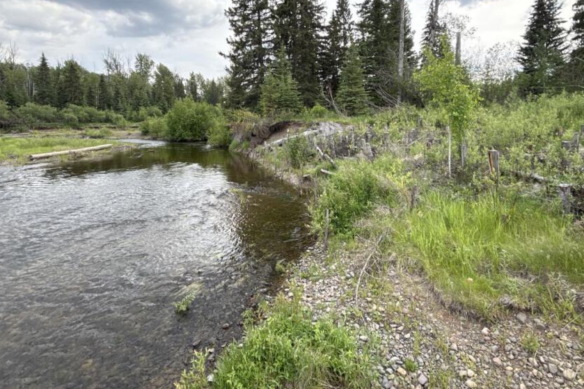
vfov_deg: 66.3
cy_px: 145
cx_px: 284
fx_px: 292
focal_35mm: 18
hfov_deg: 90.0
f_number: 2.2
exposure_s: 1/468
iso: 64
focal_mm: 2.22
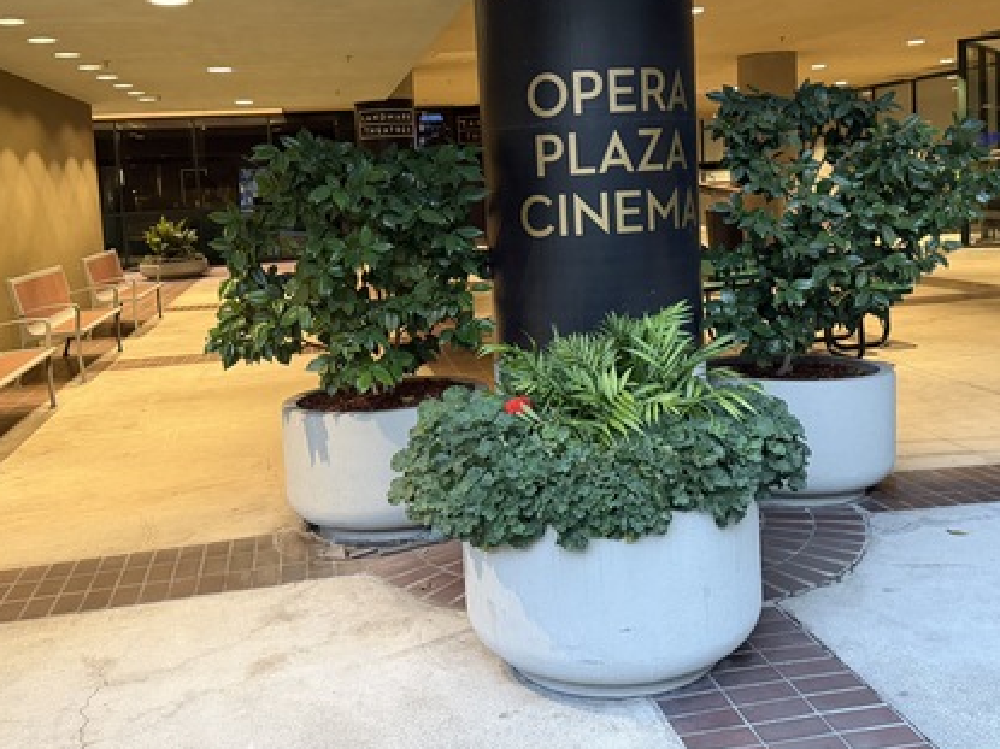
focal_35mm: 37
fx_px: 1069
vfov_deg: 38.4
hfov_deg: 50.1
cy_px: 275
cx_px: 528
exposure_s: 1/60
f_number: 1.78
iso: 640
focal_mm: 6.76
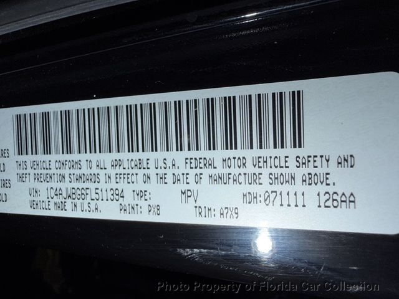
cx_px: 200
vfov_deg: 54.9
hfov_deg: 69.4
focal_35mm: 25
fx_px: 288
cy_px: 150
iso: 12
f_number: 2.2
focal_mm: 2.22
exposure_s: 1/187
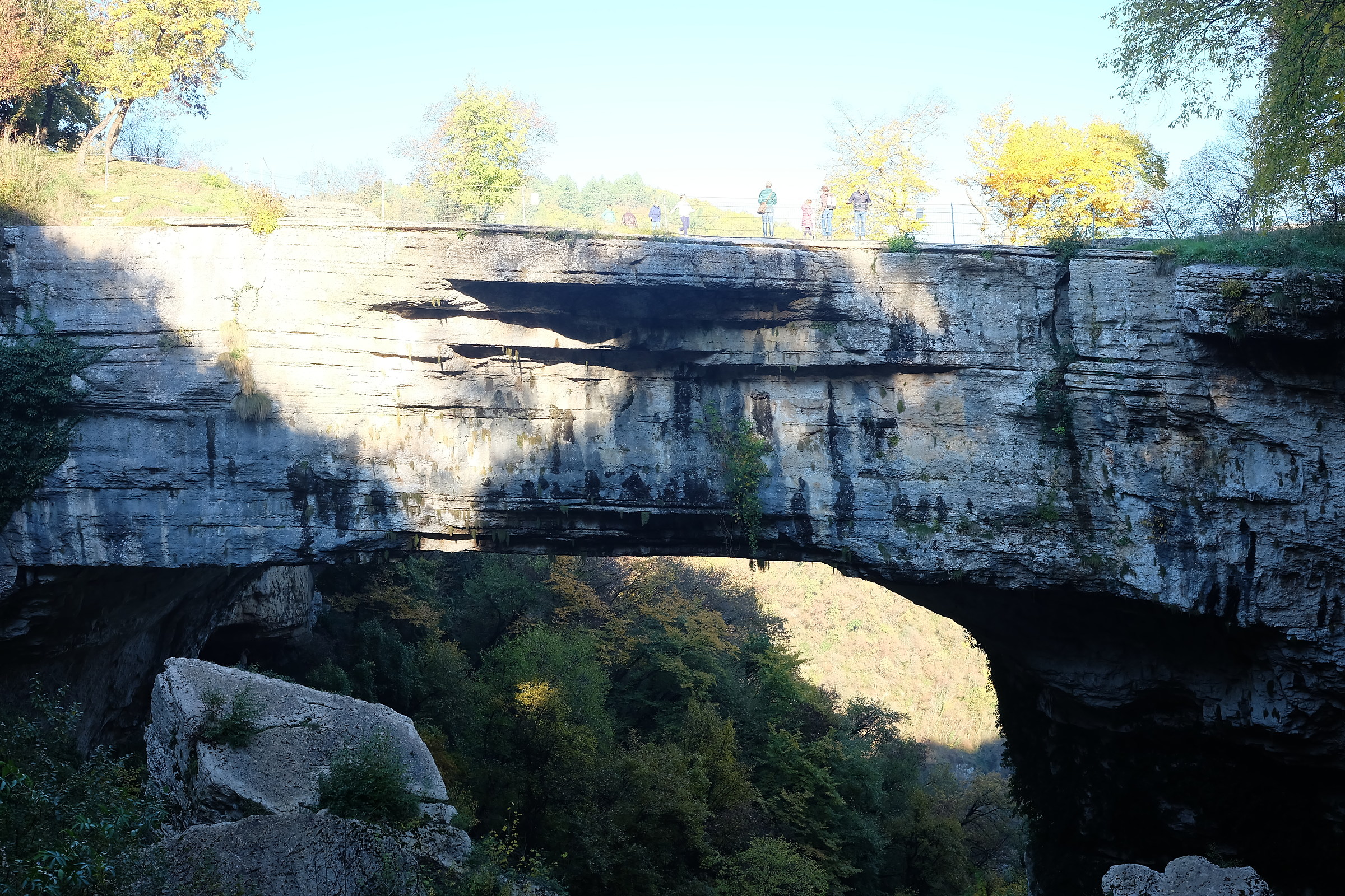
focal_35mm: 41
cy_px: 448
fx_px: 1532
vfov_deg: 32.6
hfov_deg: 47.4
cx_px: 672
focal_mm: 27
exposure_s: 1/140
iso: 400
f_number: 5.6
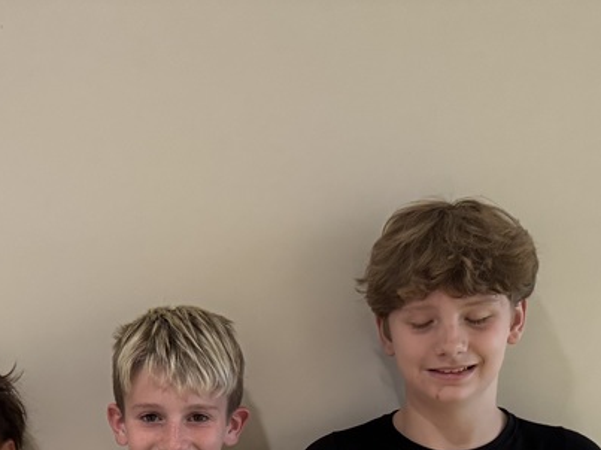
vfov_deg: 21.9
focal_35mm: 61
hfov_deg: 31.2
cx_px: 158
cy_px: 569
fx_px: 1059
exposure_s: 1/60
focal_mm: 6.76
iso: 400
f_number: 1.78
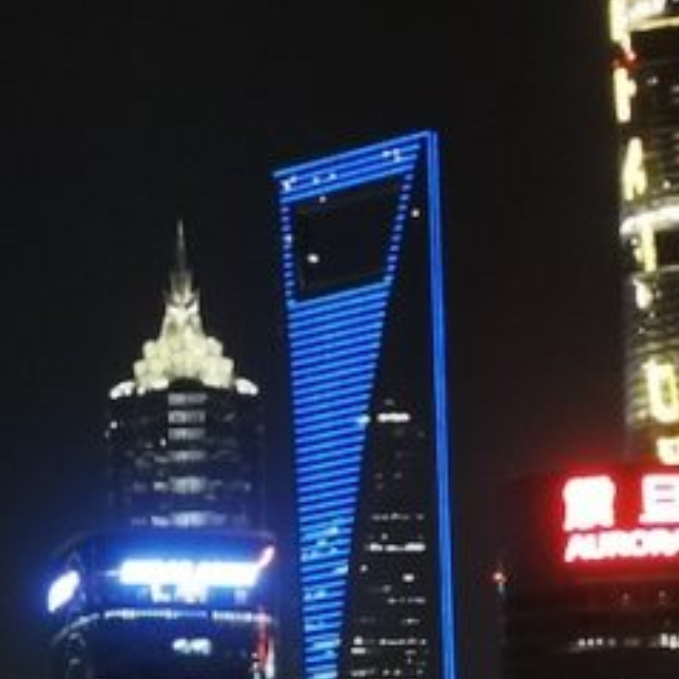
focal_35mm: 175
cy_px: 813
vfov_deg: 9.8
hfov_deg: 9.9
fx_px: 3884
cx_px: -97
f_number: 1.8
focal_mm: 5.58
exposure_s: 1/33.3
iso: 320
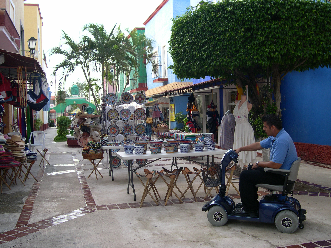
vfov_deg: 37.7
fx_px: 363
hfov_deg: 49.0
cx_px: 166
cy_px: 124
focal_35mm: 38
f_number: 2.8
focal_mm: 8
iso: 100
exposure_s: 1/194
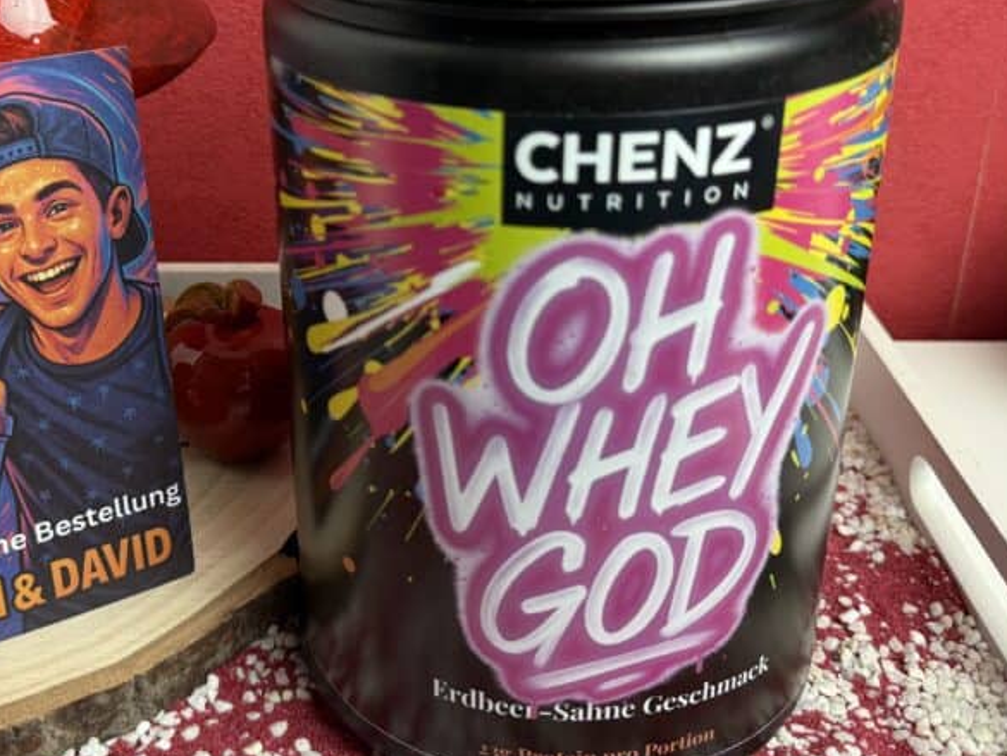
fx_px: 1222
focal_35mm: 42
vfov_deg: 34.1
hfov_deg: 44.4
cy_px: 255
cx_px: 370
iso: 200
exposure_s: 1/100
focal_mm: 6.76
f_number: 1.78
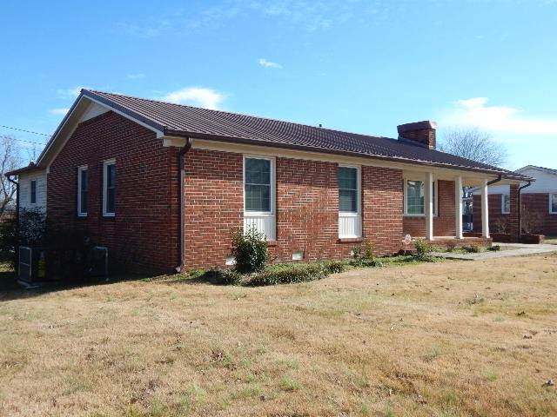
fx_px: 499
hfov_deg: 58.4
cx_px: 278
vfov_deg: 45.4
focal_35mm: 31
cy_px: 208
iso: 125
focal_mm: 5.6
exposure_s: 1/1000
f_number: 3.2
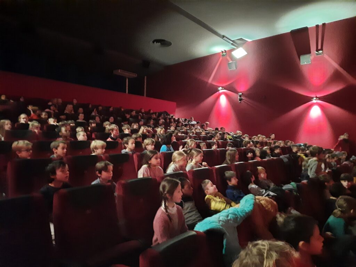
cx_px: 178
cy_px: 134
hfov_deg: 69.4
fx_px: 257
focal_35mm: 25
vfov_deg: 54.9
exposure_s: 1/10
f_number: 2
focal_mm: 4.6
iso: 2500
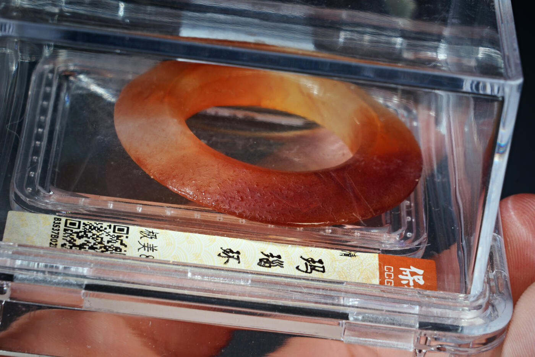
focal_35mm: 157
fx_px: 2334
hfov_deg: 13.1
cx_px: 268
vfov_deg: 8.7
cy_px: 178
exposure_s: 1/160
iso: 100
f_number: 18
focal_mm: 105
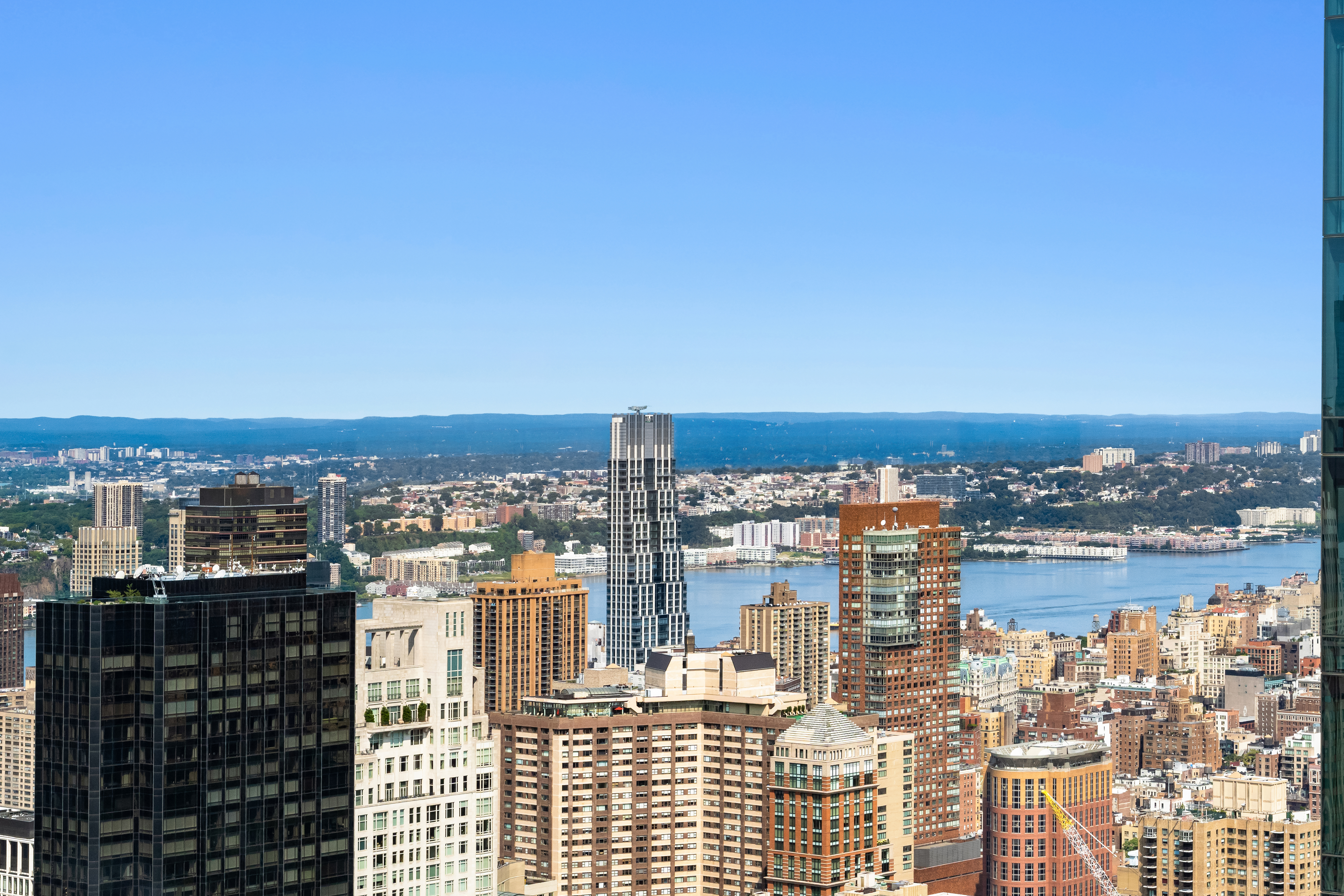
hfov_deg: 27.3
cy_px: 471
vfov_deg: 18.4
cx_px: 673
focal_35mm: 74
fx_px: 2762
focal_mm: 69
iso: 2000
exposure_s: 1/640
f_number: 13
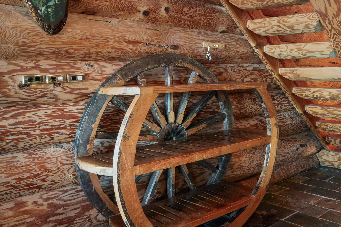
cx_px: 279
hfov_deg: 50.7
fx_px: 332
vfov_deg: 37.6
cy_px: 81
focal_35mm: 35
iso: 1000
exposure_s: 1/8
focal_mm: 14
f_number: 8
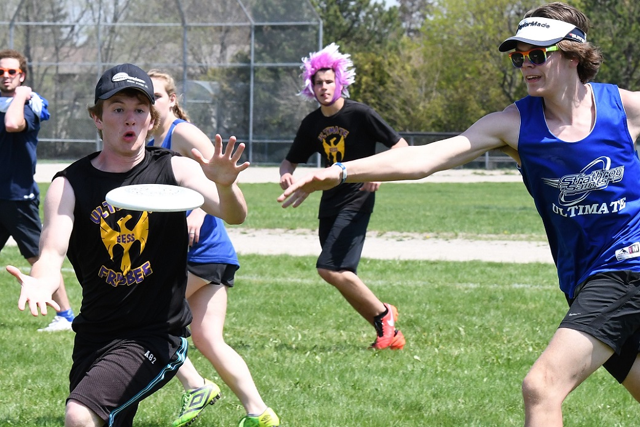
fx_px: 2186
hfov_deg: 16.7
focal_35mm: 123
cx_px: 320
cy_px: 214
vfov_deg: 11.1
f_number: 10
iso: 900
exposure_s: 1/1000
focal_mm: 82
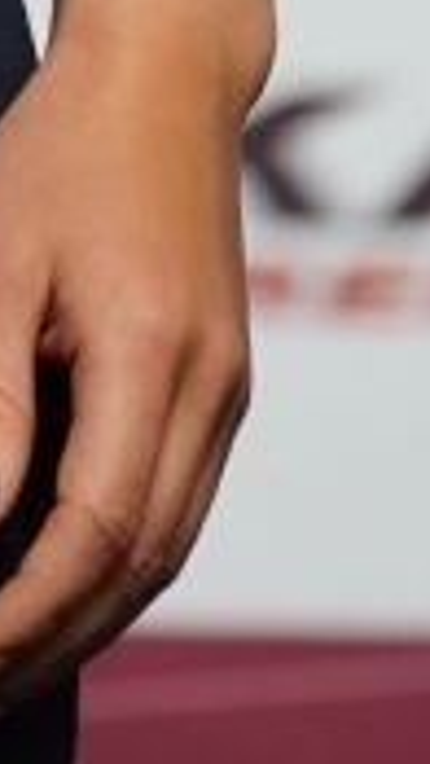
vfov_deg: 1.5
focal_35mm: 1443
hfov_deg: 0.8
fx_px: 29221
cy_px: -1585
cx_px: -610
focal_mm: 200
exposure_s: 1/250
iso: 1000
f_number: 2.8
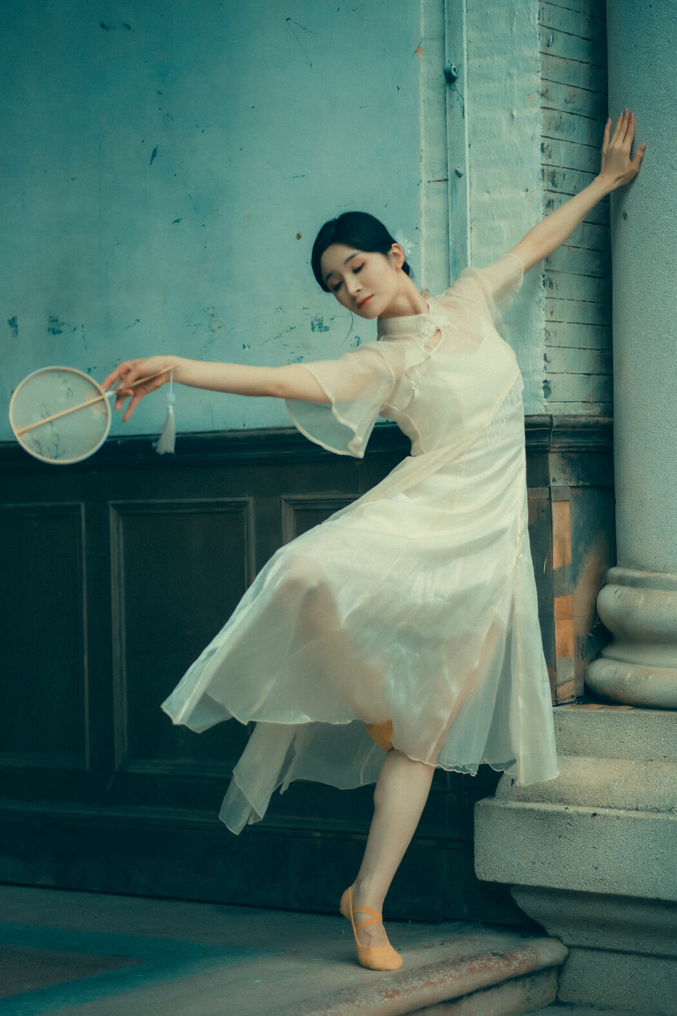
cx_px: 338
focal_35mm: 85
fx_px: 2396
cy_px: 508
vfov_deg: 23.9
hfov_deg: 16.1
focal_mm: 85
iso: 80
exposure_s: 1/3200
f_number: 1.8
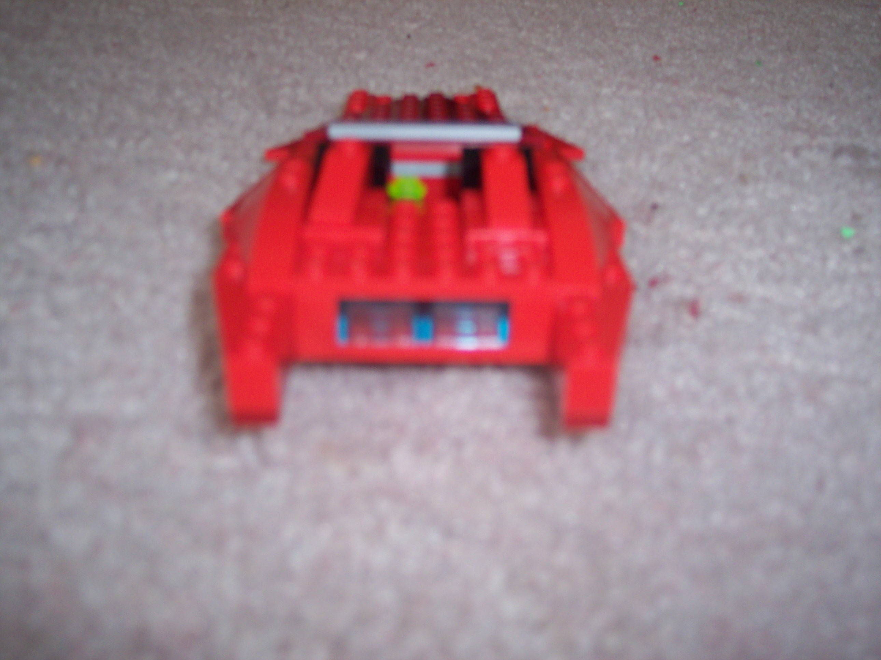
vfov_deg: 37.7
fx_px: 967
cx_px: 440
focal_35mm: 38
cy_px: 330
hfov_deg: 49.0
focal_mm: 8
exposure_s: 1/30
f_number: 2.8
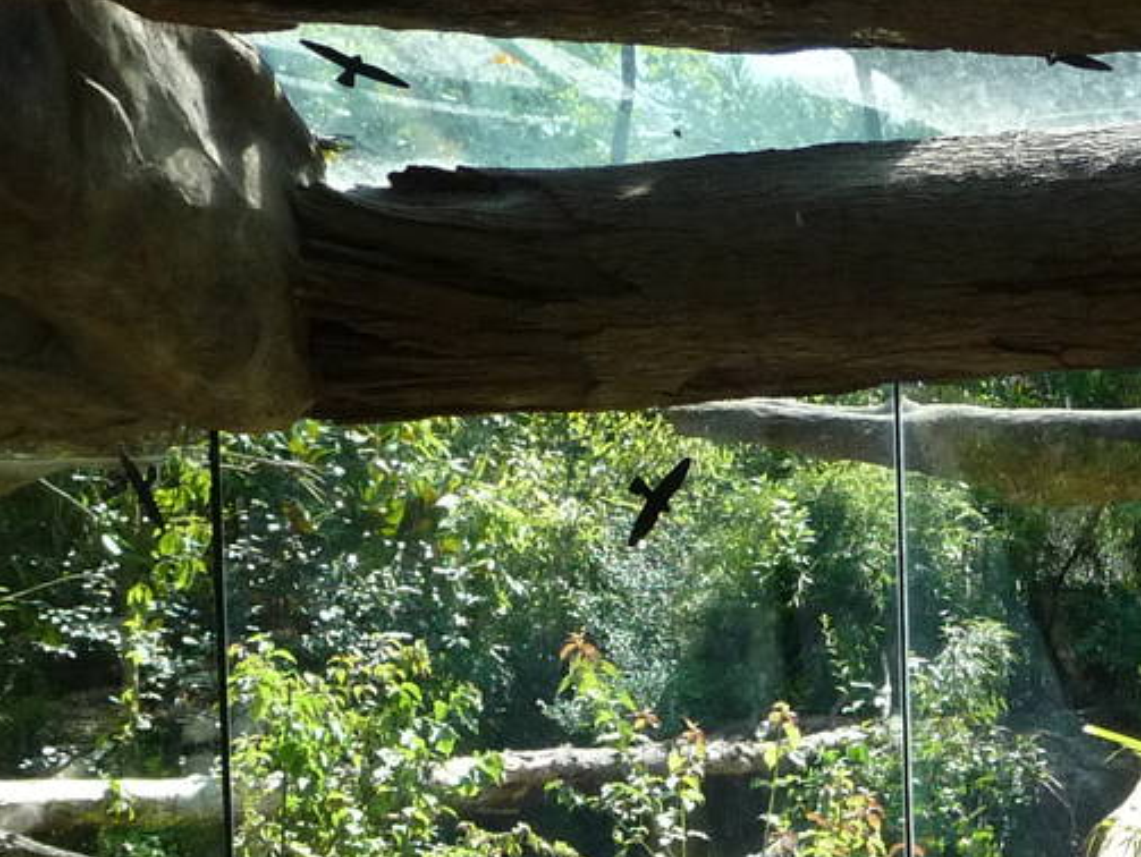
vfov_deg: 16.4
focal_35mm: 89
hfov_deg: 21.6
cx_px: 978
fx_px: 2936
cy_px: 807
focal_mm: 4.7
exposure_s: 1/500
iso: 250
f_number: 3.3
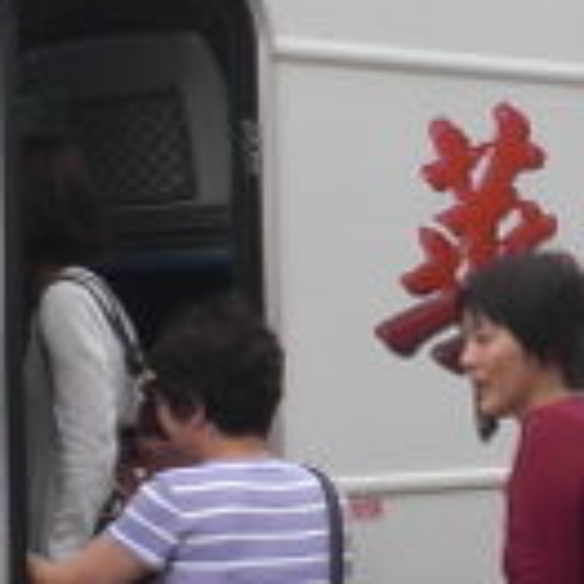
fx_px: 3188
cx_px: 606
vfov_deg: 10.5
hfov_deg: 10.4
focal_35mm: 167
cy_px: 350
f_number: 5.6
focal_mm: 6.3
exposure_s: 1/200
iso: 64
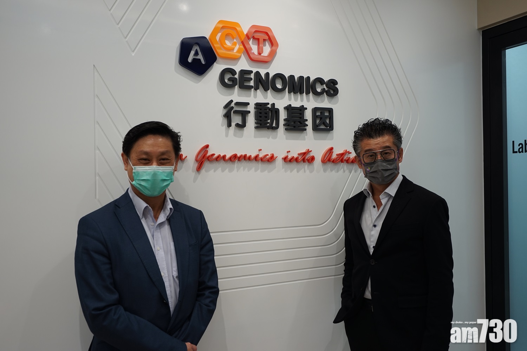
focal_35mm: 30
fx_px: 439
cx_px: 264
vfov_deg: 43.6
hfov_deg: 61.9
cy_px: 176
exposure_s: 1/100
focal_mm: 30
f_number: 4
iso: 250
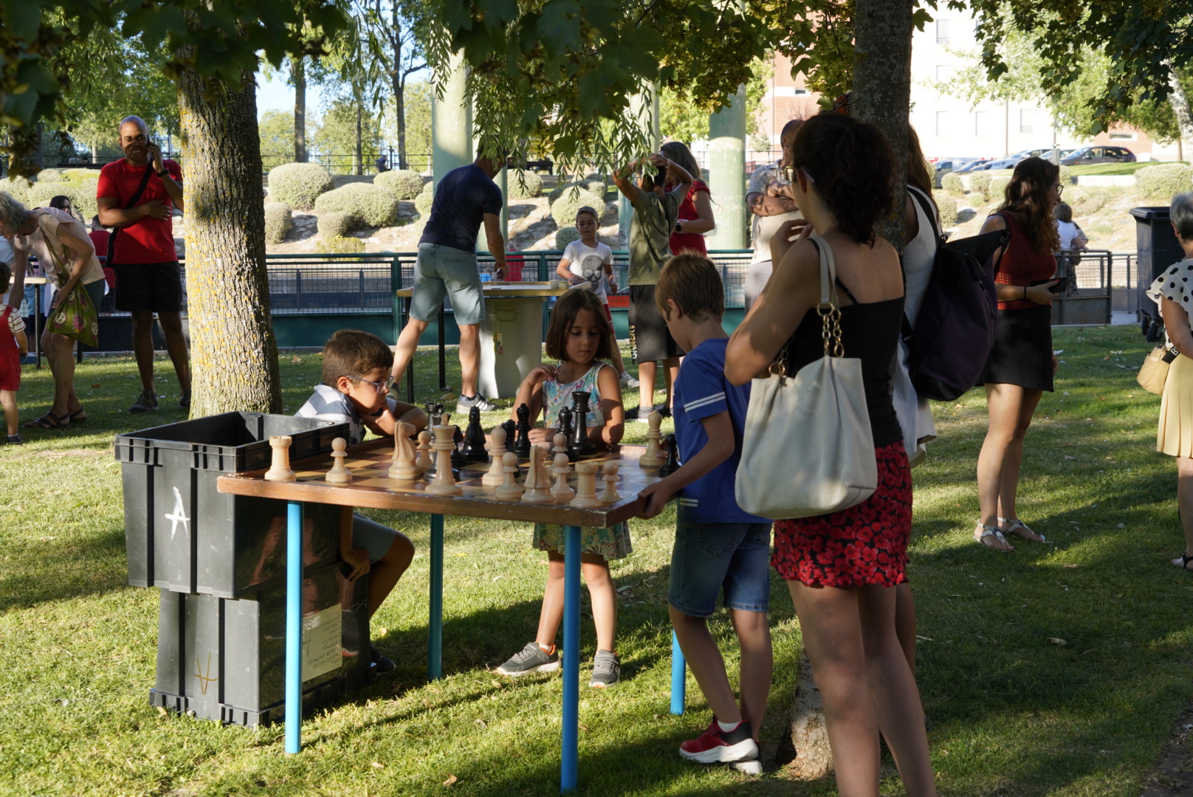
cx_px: 596
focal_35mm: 53
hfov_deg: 37.5
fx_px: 1758
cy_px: 398
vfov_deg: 25.6
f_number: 8
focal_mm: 53
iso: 400
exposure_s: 1/200
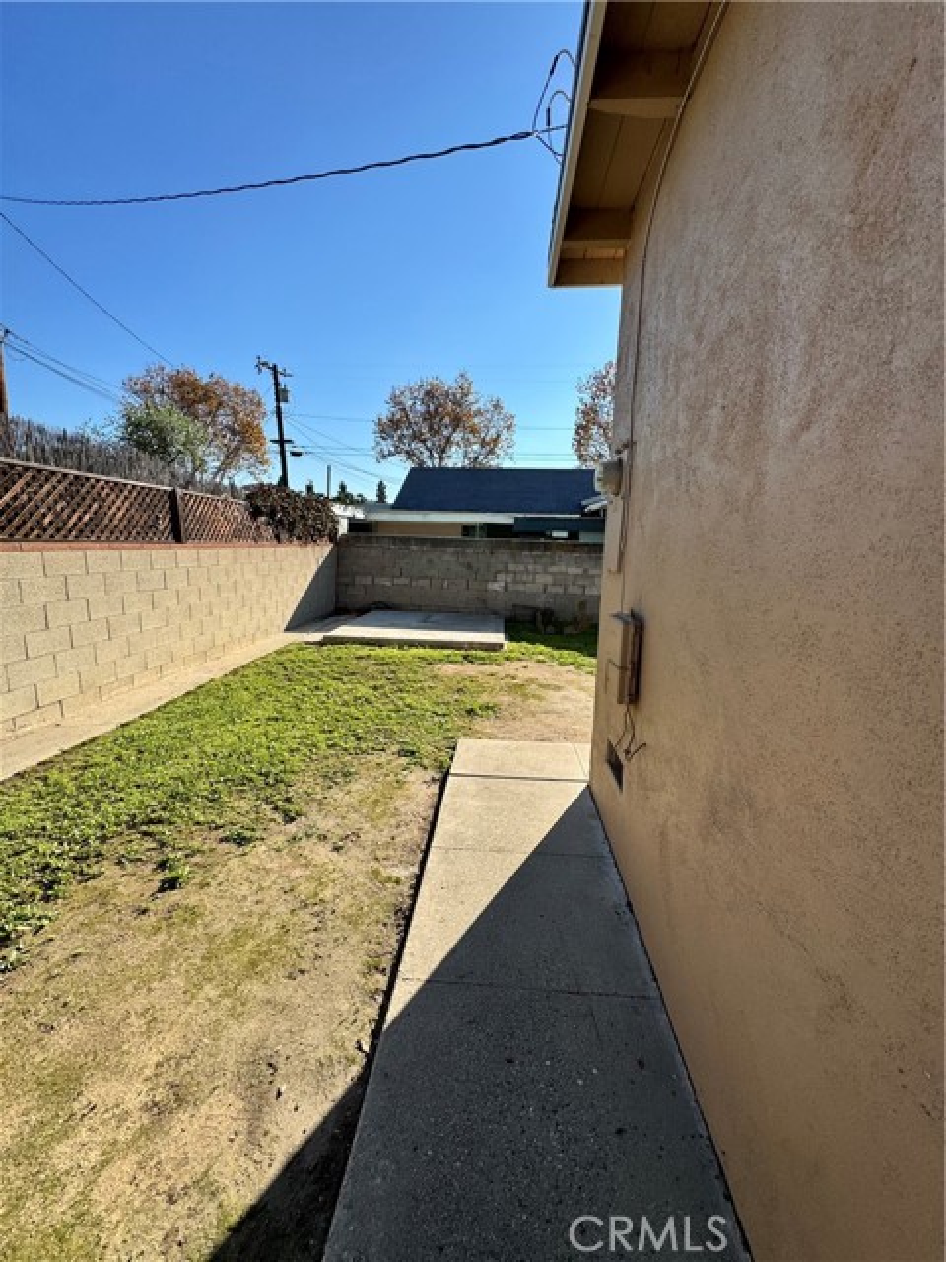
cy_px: 631
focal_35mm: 14
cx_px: 473
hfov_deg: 85.7
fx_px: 510
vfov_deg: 102.1
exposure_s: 1/1709
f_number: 2.2
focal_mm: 2.22
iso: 50
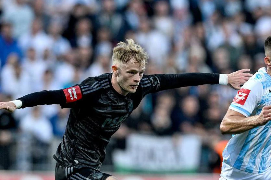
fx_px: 4615
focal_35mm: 613
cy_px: 124
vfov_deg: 2.2
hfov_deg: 3.4
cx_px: 192
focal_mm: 400
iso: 2500
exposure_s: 1/1250
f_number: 4
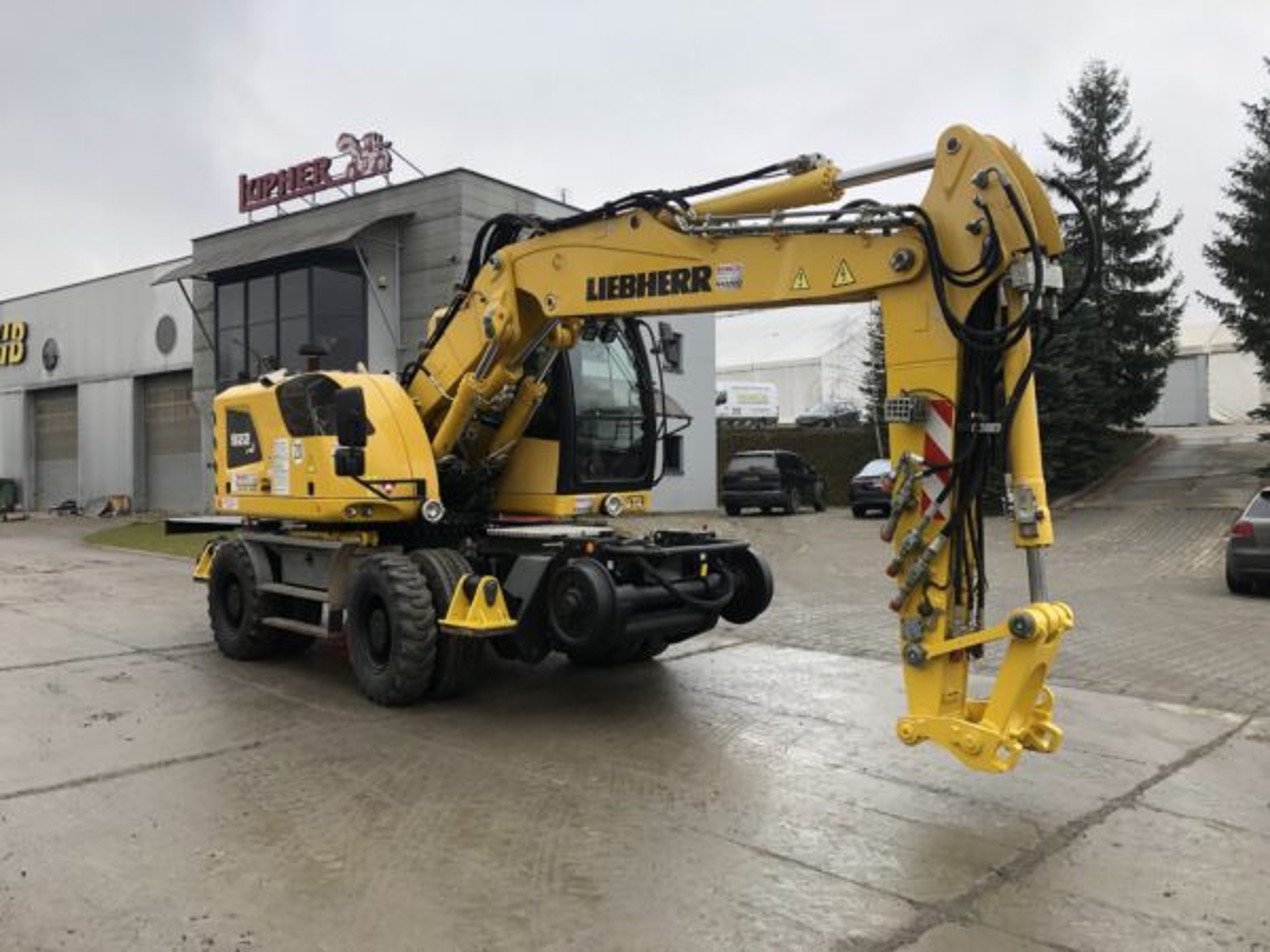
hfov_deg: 63.4
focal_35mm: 28
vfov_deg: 49.7
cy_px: 476
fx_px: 1027
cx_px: 635
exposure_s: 1/120
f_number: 1.8
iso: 25
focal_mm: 3.99
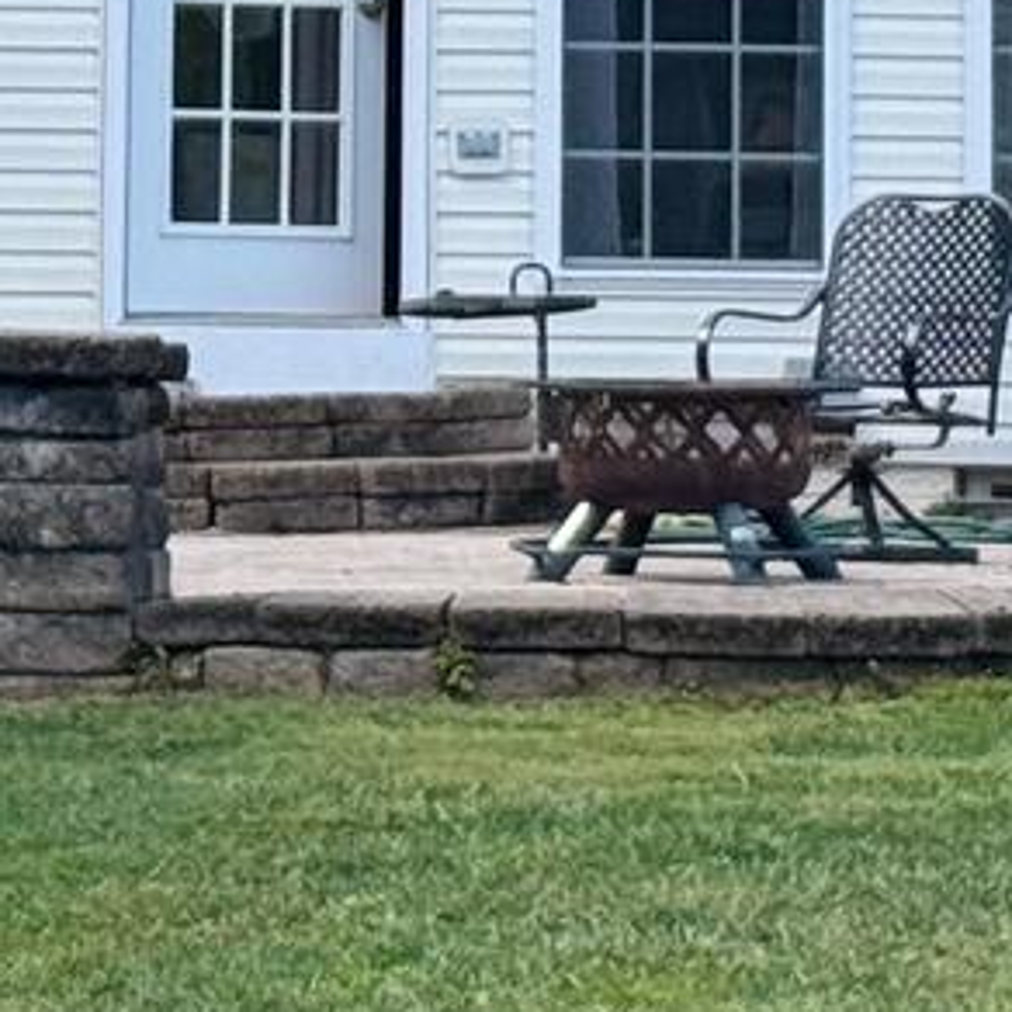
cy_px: -828
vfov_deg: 5.8
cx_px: -7
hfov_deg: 5.9
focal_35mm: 298
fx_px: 9857
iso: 64
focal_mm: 6.76
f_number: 1.78
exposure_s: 1/3096
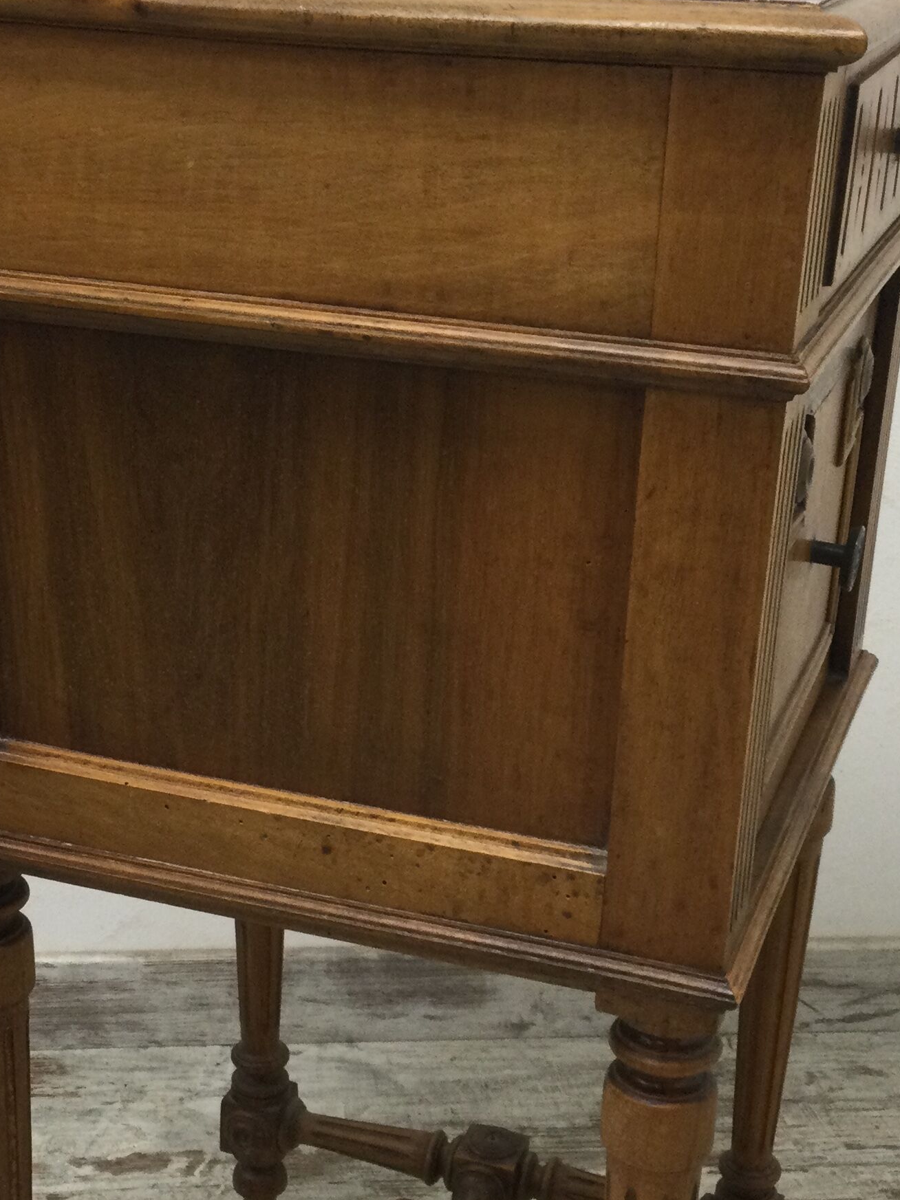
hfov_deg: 25.2
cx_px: 396
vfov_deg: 33.1
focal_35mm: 58
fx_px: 2011
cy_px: 744
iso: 100
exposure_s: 1/33
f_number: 2.4
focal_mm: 3.3
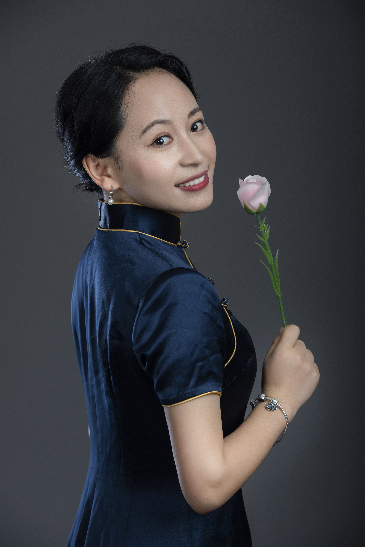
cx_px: 182
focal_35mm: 120
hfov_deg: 11.4
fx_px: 1823
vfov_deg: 17.1
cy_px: 274
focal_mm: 120
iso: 160
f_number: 8
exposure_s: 1/200
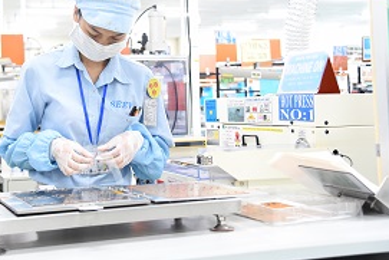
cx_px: 109
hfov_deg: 35.0
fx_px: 605
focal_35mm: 56
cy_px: 87
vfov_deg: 24.1
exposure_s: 1/160
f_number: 4
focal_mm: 38
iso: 4000
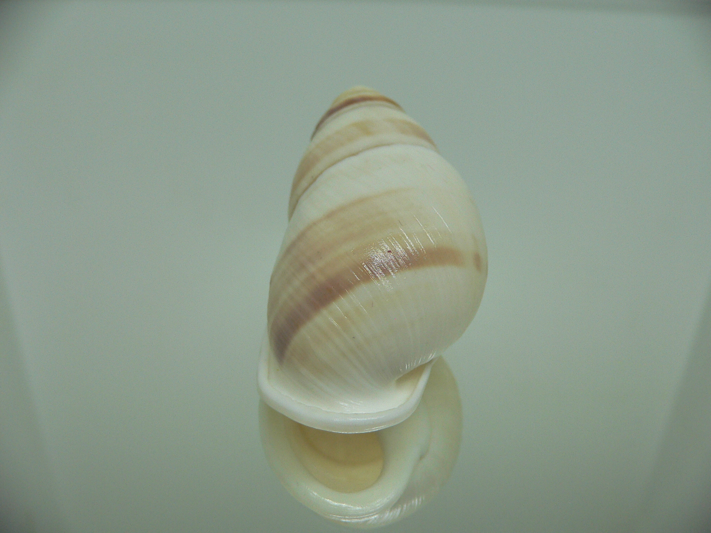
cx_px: 356
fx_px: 719
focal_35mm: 35
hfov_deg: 52.6
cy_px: 266
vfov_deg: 40.7
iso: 100
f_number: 2.8
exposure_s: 1/60
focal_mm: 4.6
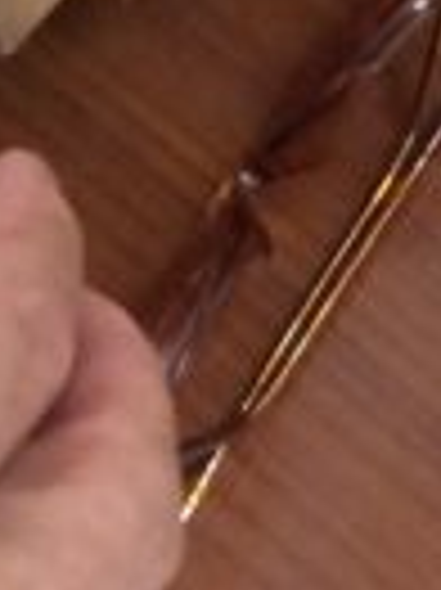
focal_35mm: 227
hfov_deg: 6.5
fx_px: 3862
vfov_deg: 7.4
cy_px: -1351
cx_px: 90
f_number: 2.2
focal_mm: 4.15
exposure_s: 1/30
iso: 80
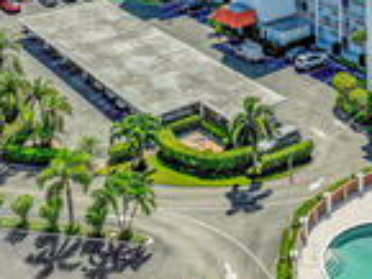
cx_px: 339
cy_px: -56
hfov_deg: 28.2
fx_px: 710
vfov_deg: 20.8
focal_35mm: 66
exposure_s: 1/3200
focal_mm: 12.3
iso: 110
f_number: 2.8
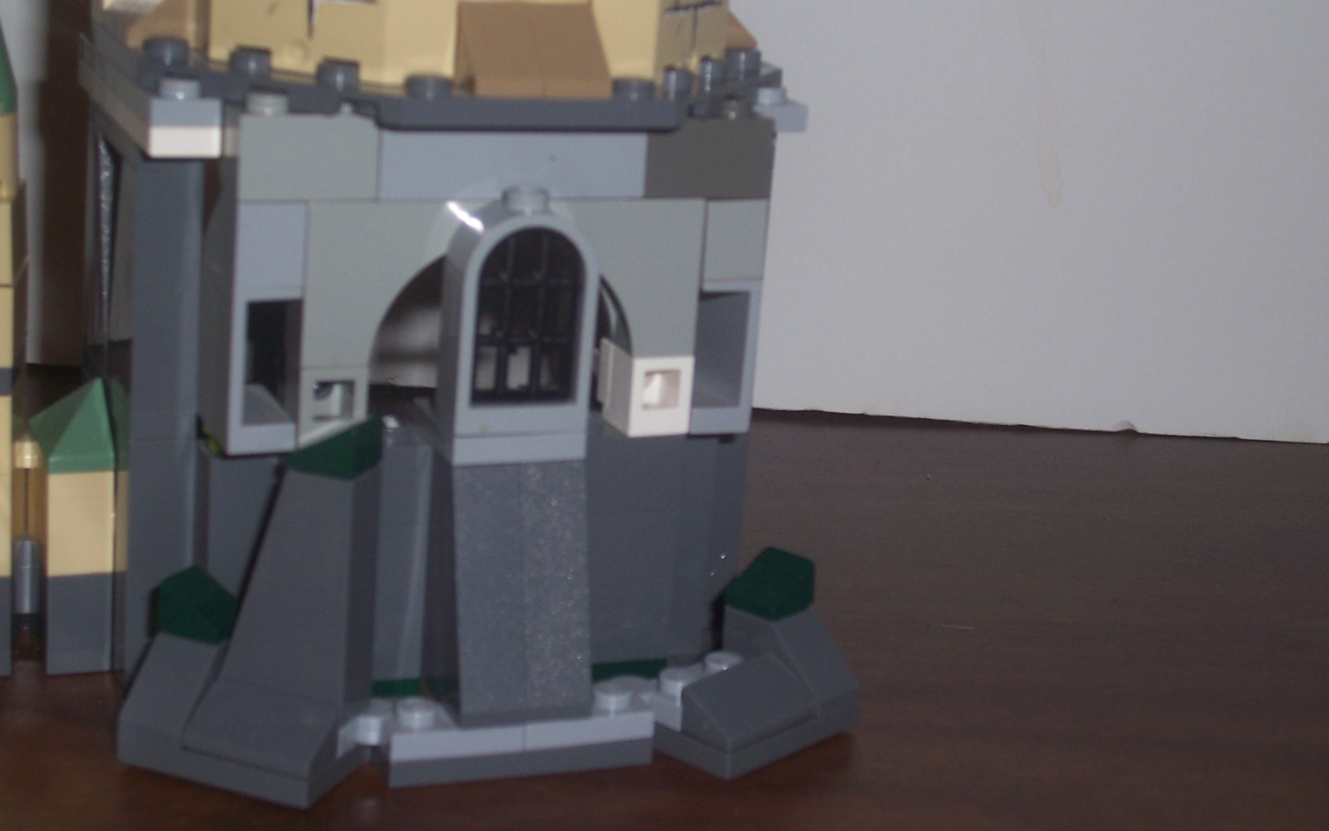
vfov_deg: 18.3
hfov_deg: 29.0
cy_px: 331
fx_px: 2572
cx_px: 664
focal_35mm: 71
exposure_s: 1/90
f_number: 4
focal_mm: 10.8
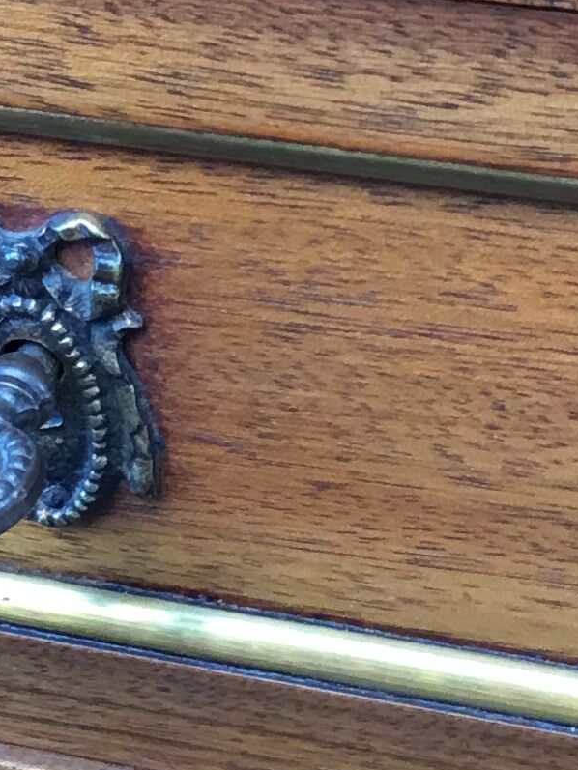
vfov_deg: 15.4
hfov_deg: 11.7
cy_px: 166
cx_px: 312
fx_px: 2827
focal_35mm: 127
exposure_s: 1/33
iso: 40
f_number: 2.4
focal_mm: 3.3
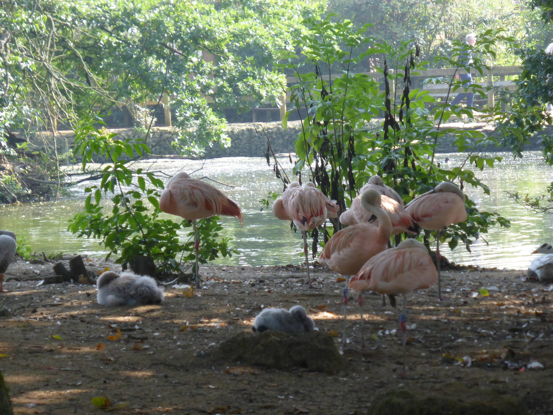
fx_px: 4074
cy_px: 208
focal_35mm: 255
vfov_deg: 5.8
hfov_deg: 7.8
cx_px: 276
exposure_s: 1/160
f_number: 5.6
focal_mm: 41.3
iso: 320
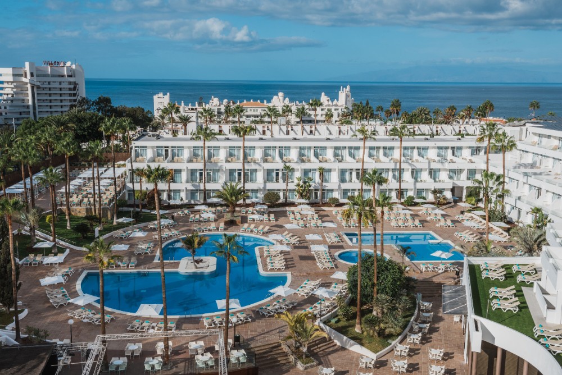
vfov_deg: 35.1
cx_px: 281
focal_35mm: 38
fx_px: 594
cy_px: 188
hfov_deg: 50.7
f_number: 16
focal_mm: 38
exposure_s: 1/180
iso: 200
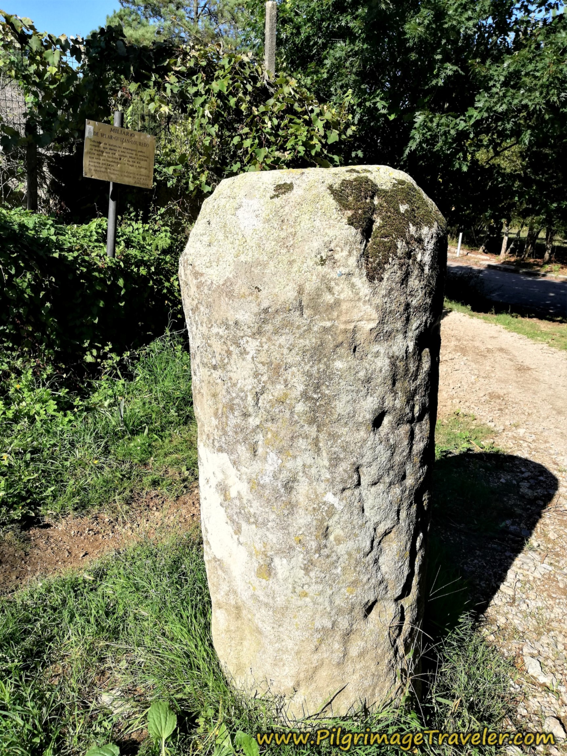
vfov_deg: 65.3
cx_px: 284
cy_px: 378
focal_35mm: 27
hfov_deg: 51.4
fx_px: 590
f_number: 2.2
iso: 50
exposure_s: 1/1007
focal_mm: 3.81
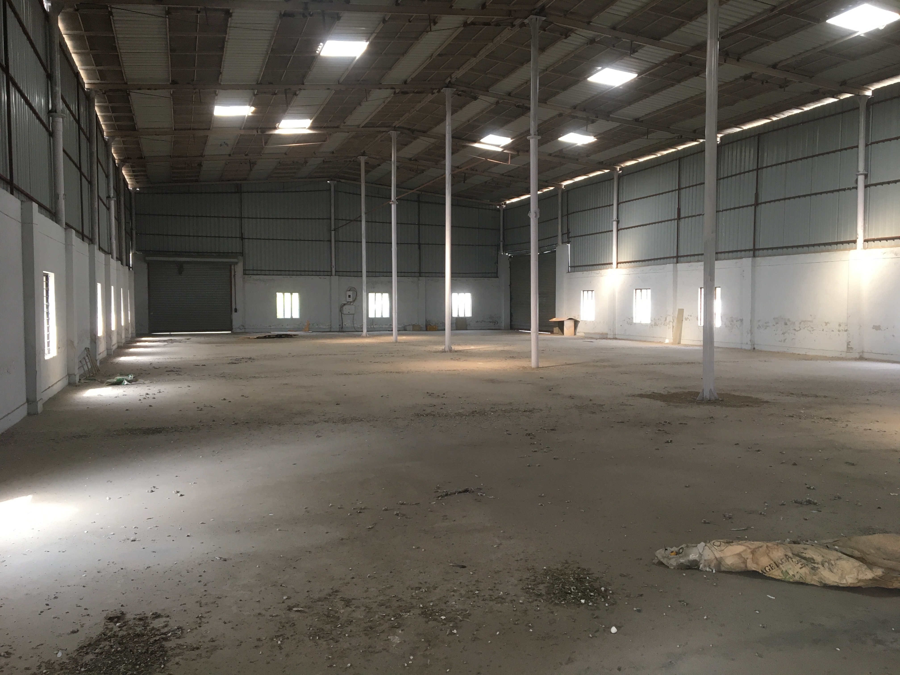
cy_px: 338
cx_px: 450
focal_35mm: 29
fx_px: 754
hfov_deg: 61.7
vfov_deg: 48.2
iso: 40
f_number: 2.2
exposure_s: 1/33
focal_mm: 4.15
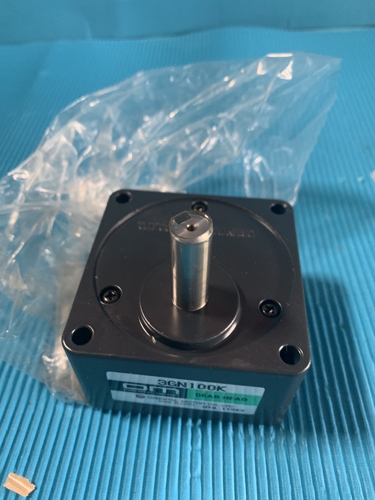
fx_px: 376
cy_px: 250
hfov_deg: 53.1
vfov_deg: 67.3
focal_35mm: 26
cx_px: 188
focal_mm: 4.25
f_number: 1.8
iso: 400
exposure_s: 1/41
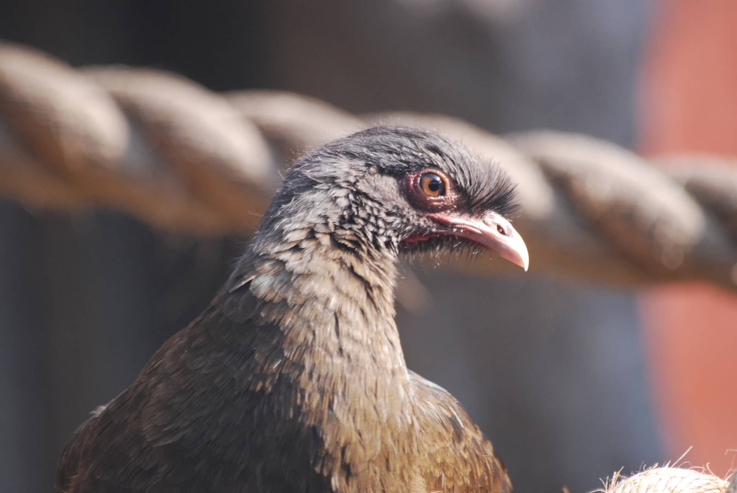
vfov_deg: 3.4
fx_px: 8301
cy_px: 246
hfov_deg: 5.1
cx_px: 368
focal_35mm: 405
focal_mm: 270
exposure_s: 1/200
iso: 400
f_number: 5.6
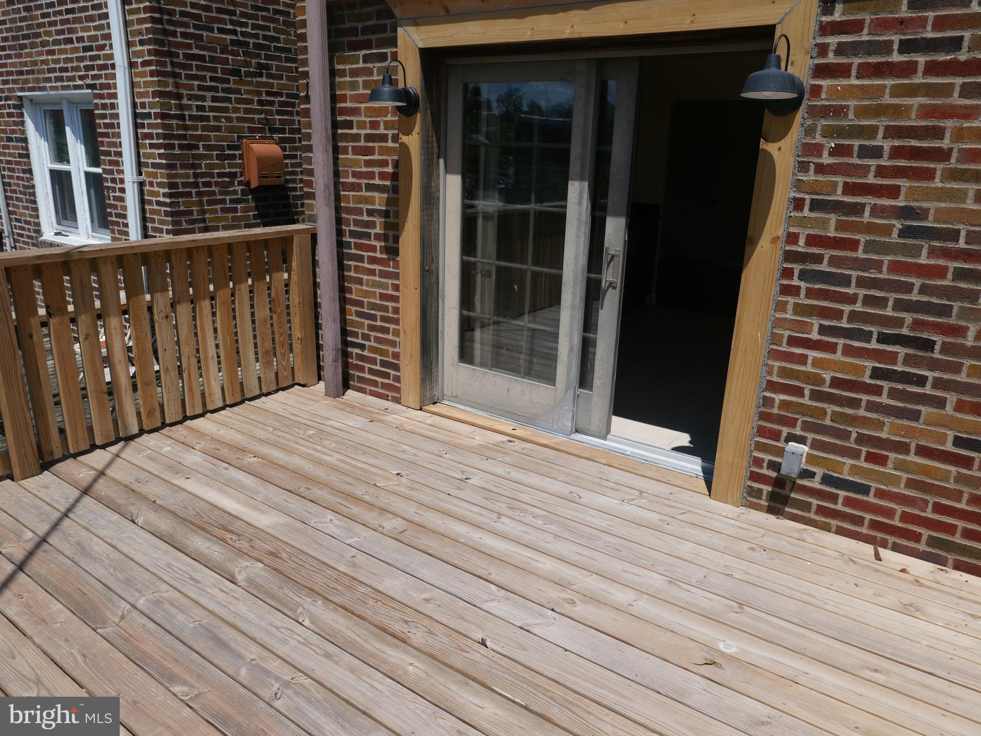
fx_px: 680
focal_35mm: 24
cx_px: 490
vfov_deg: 56.8
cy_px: 368
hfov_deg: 71.6
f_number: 5.6
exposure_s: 1/1000
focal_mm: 10.9
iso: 200
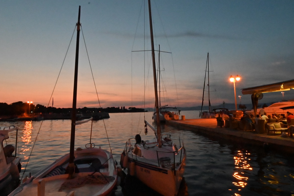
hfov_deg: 75.4
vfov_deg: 54.7
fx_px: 188
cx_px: 174
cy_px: 79
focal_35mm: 23
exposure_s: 1/20
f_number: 22
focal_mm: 12
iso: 7200
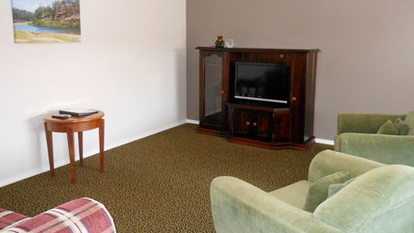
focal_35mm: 33
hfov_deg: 59.4
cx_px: 219
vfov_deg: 35.5
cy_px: 94
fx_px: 362
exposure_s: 1/25
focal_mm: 5
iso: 500
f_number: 3.7
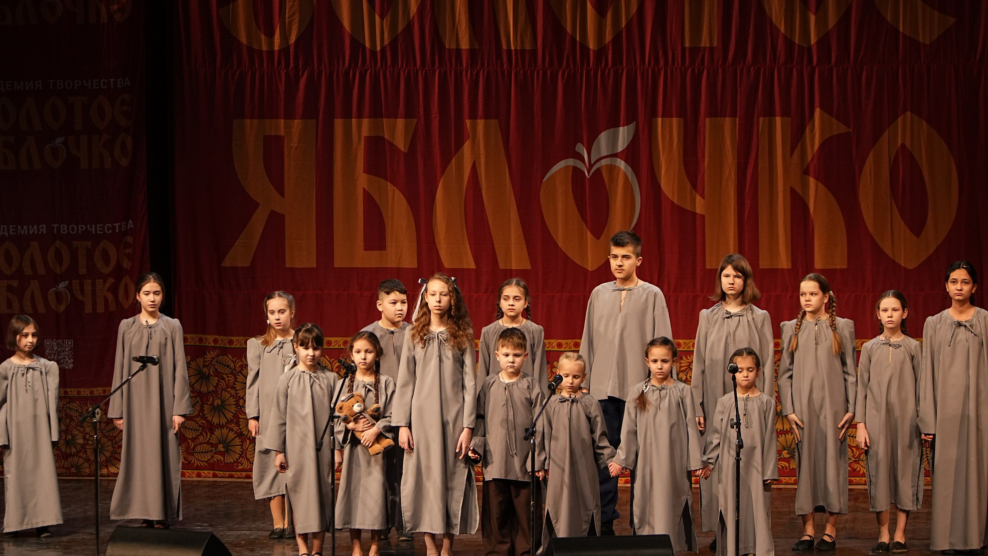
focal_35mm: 115
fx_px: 3013
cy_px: 159
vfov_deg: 10.5
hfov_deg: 18.6
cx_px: 417
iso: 1600
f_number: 2.8
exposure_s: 1/400
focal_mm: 85
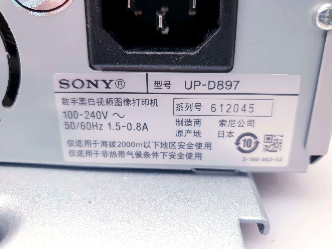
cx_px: 166
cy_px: 124
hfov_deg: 67.3
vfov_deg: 53.1
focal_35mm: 26
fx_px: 249
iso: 80
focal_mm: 4.3
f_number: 1.5
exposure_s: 1/50
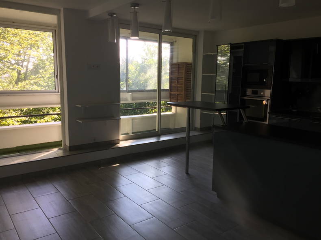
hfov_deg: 61.7
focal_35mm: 29
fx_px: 269
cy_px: 120
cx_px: 160
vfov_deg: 48.2
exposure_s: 1/100
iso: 32
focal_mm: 4.15
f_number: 2.2
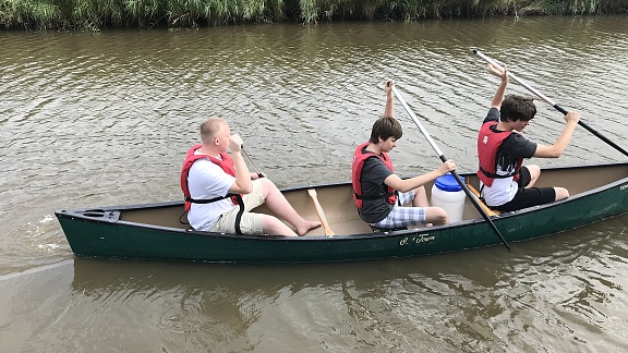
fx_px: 516
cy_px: 200
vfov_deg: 37.7
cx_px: 310
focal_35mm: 31
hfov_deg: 62.6
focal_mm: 3.99
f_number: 1.8
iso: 20
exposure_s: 1/977
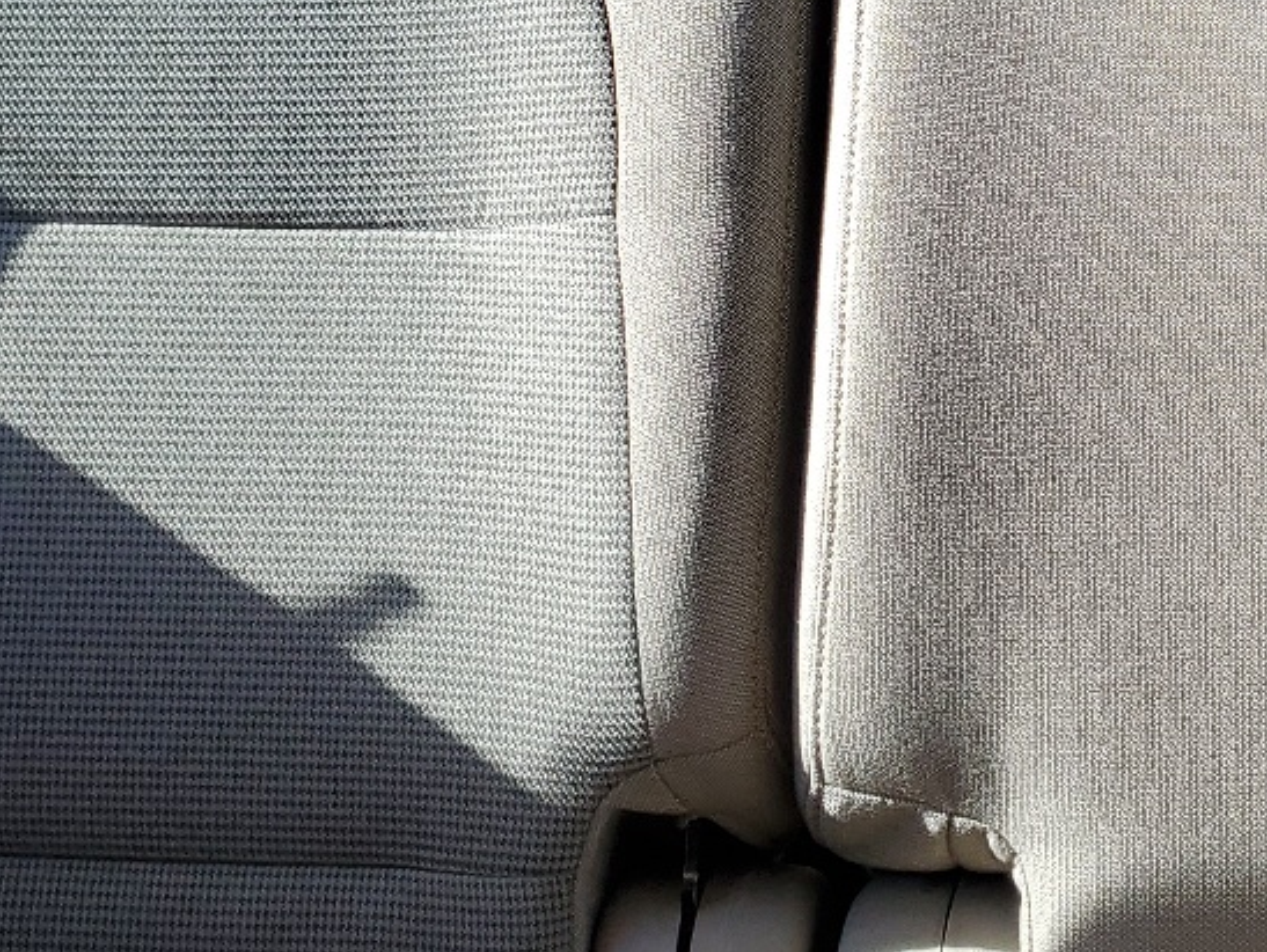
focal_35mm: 76
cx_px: 1181
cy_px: -25
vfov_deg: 18.8
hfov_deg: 24.8
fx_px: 2784
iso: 50
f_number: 1.5
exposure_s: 1/179
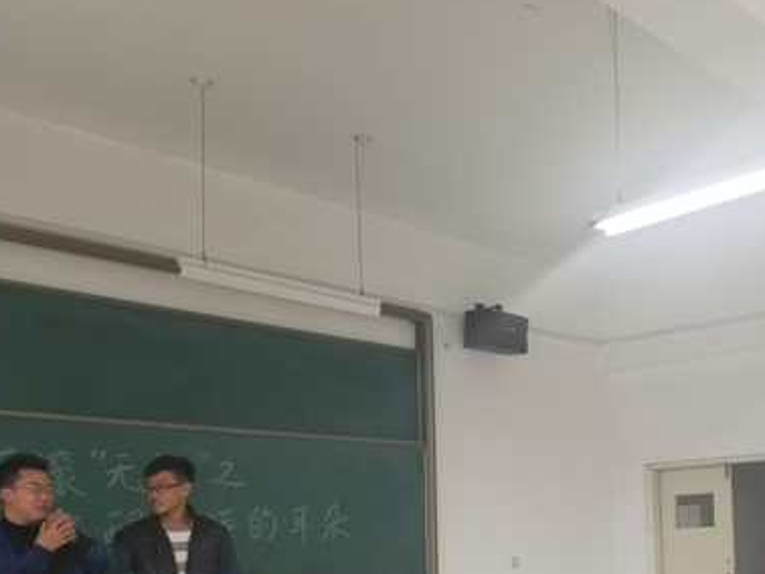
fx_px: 973
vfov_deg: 31.9
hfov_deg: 41.8
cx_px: 561
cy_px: 473
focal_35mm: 44
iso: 125
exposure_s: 1/50
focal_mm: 4.25
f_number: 1.7
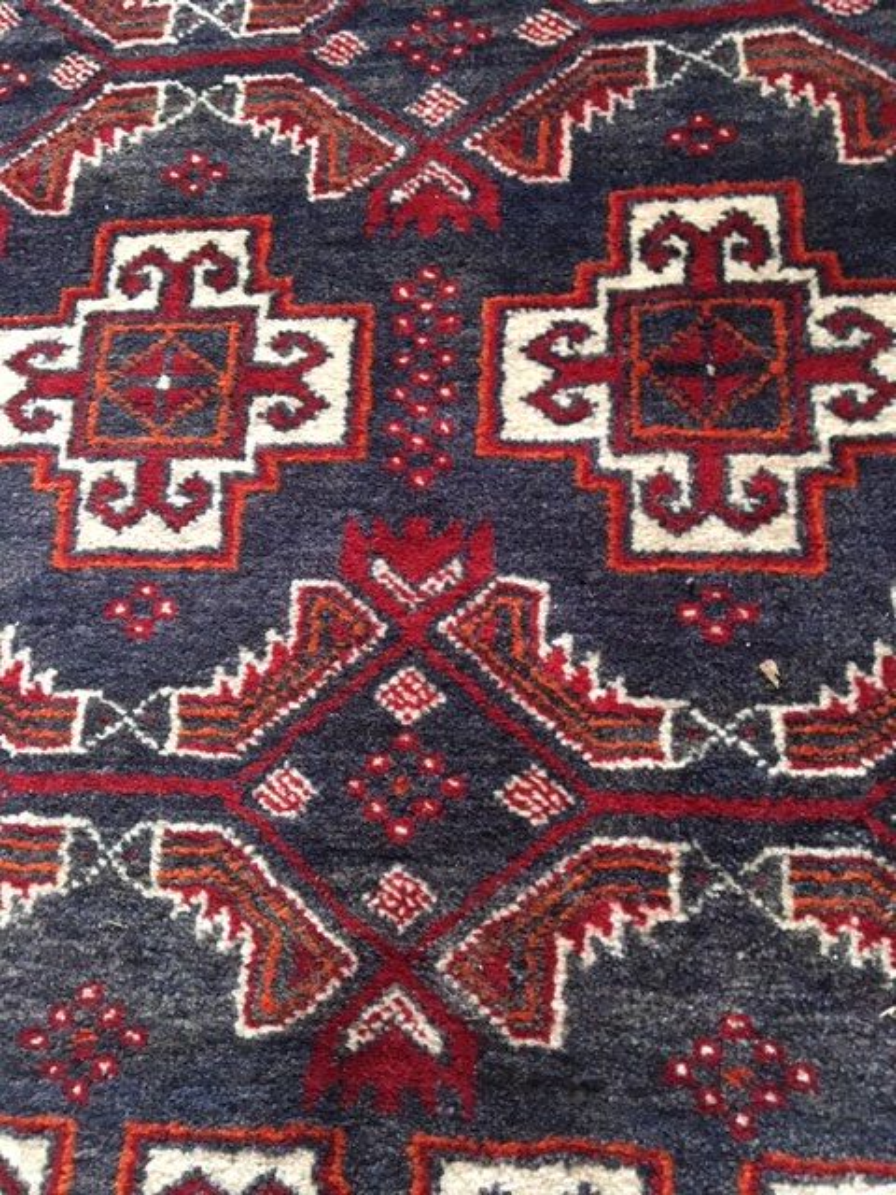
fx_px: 1001
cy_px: 598
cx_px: 448
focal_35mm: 29
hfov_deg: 48.2
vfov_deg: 61.7
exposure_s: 1/17
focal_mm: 4.15
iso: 200
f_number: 2.2
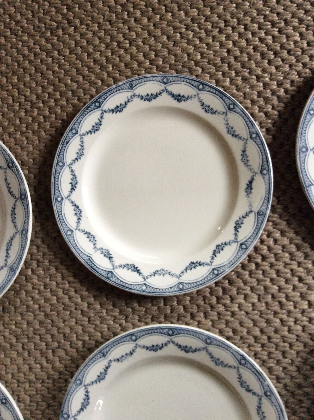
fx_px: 388
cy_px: 210
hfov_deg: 44.1
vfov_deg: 56.9
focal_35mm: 32
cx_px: 157
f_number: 2.4
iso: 200
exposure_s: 1/24
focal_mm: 3.3
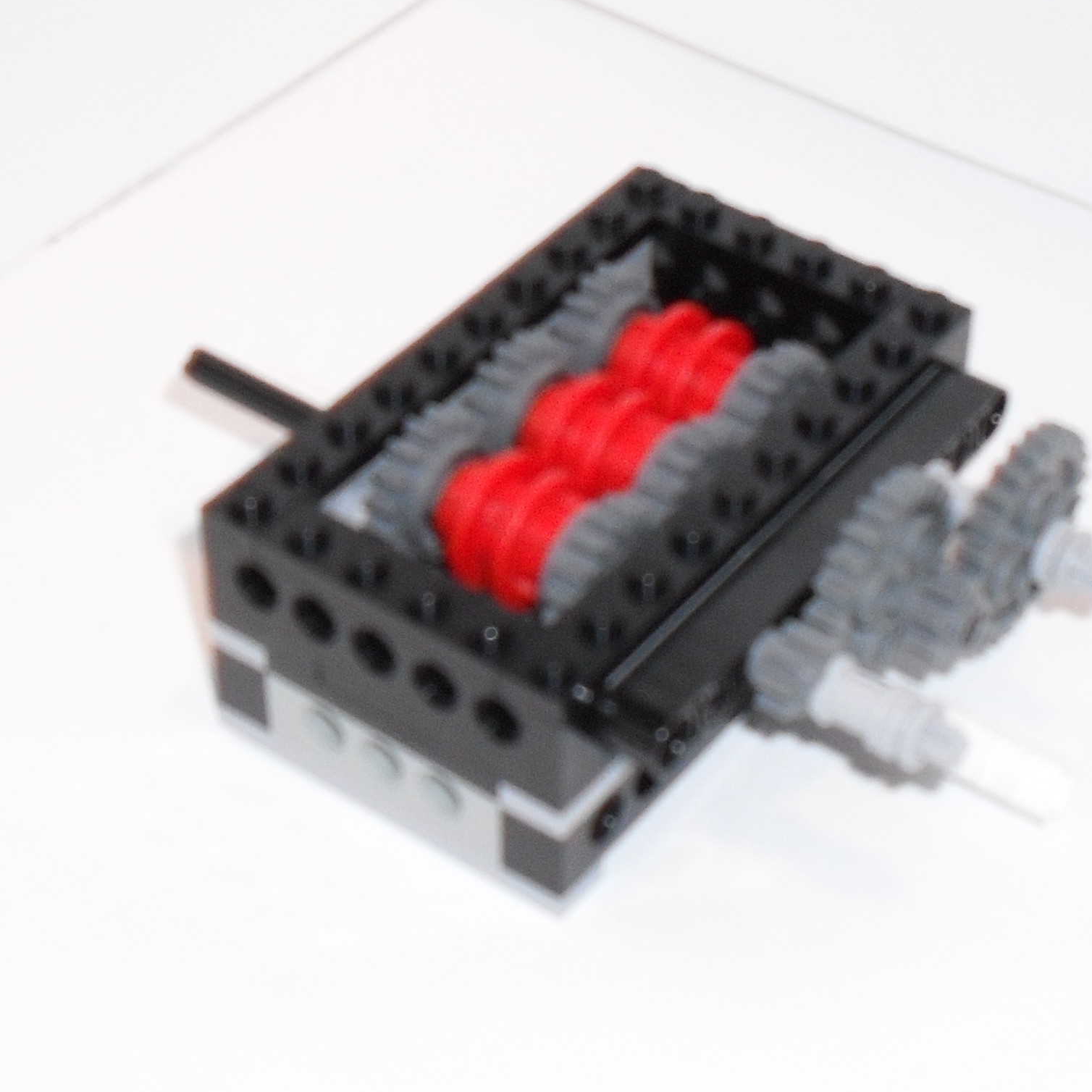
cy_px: 540
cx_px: 637
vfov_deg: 40.0
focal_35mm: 42
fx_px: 1499
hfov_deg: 39.9
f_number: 3.2
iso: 200
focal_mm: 6.3
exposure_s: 1/45
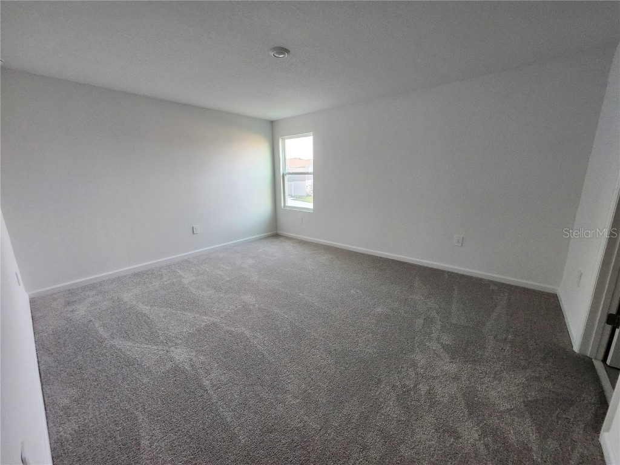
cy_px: 232
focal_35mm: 13
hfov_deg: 106.2
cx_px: 310
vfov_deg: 89.9
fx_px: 233
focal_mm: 1.74
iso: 320
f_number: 2.2
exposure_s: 1/40
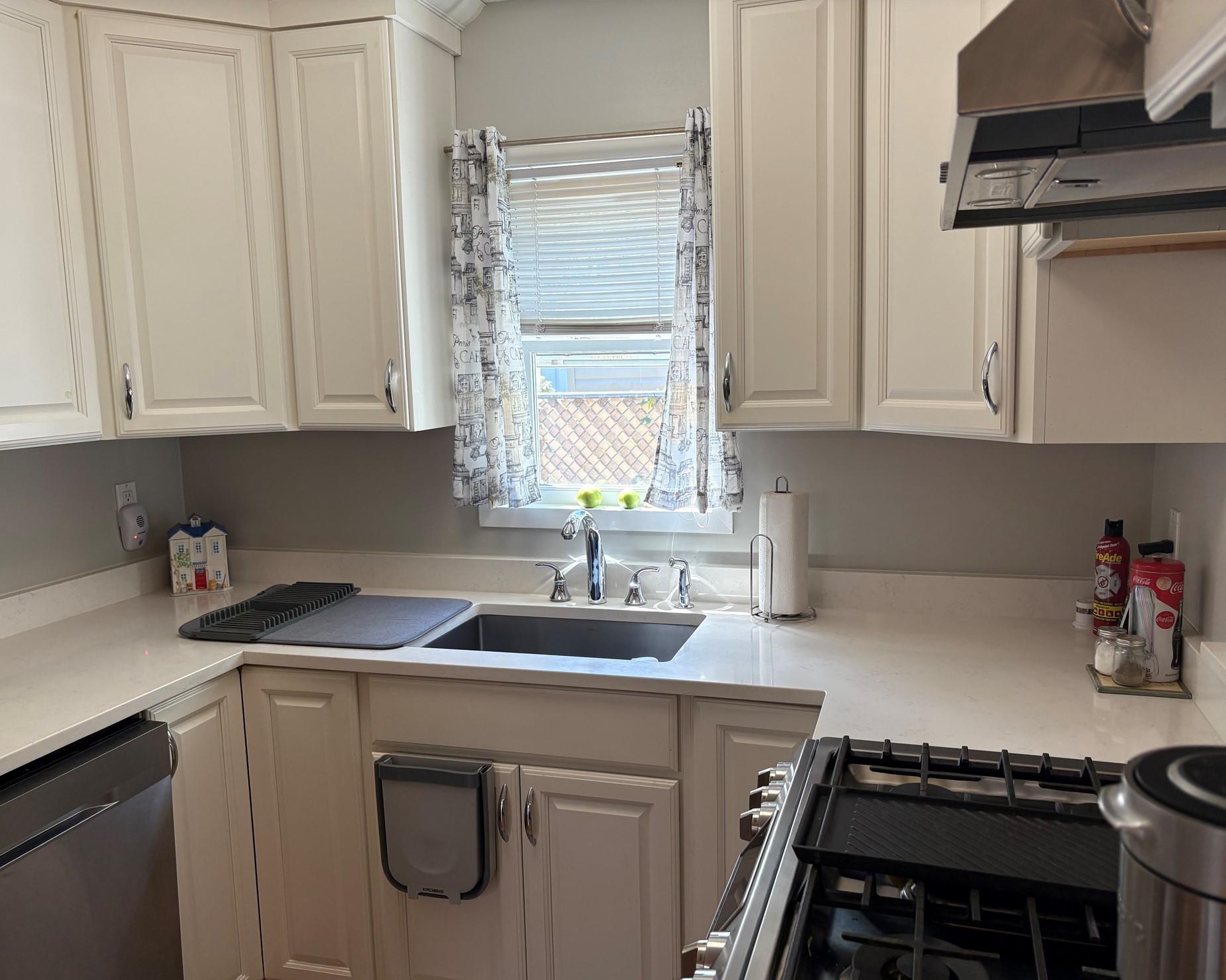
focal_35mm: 28
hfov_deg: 62.2
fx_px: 1016
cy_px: 505
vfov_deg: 51.5
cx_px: 624
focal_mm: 5.96
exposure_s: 1/120
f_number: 1.6
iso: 100
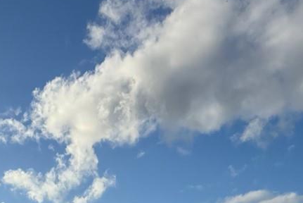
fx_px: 455
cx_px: 93
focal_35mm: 54
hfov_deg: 36.3
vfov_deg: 21.0
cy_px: 312
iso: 50
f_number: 2.2
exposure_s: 1/3289
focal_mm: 2.22
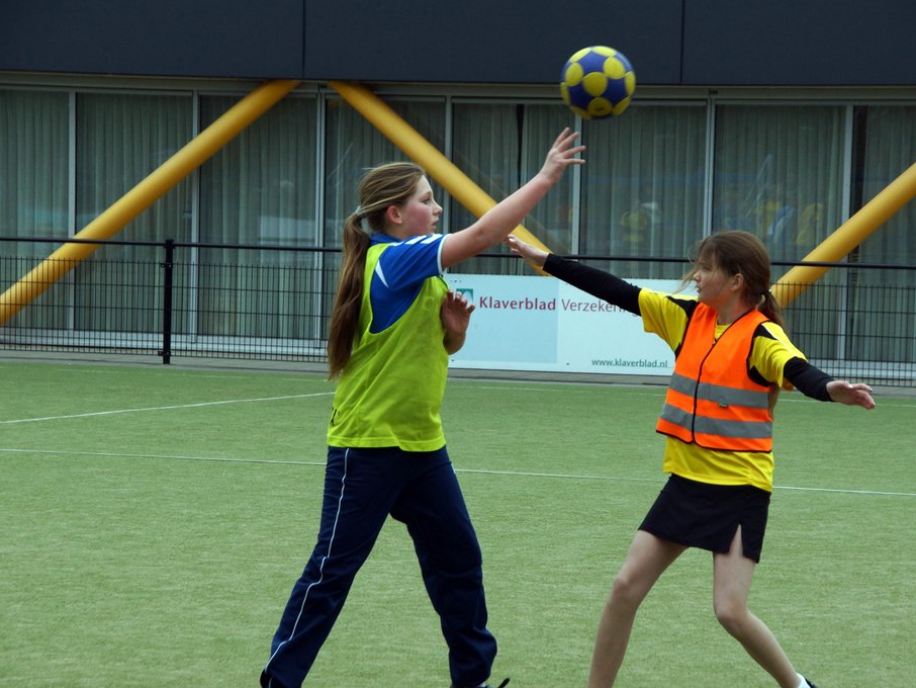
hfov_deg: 12.1
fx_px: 4314
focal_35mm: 163
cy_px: 343
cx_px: 509
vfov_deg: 9.1
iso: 400
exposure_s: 1/640
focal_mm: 100
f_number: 9
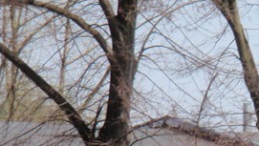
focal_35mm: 636
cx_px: 423
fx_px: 4372
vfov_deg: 1.9
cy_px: 265
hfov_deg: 3.4
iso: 64
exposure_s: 1/200
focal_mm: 31.58
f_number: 5.7
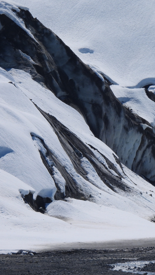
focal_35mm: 947
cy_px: 138
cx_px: 159
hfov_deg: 1.3
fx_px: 6922
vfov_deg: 2.3
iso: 100
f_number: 6.3
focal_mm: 116
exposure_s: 1/1600
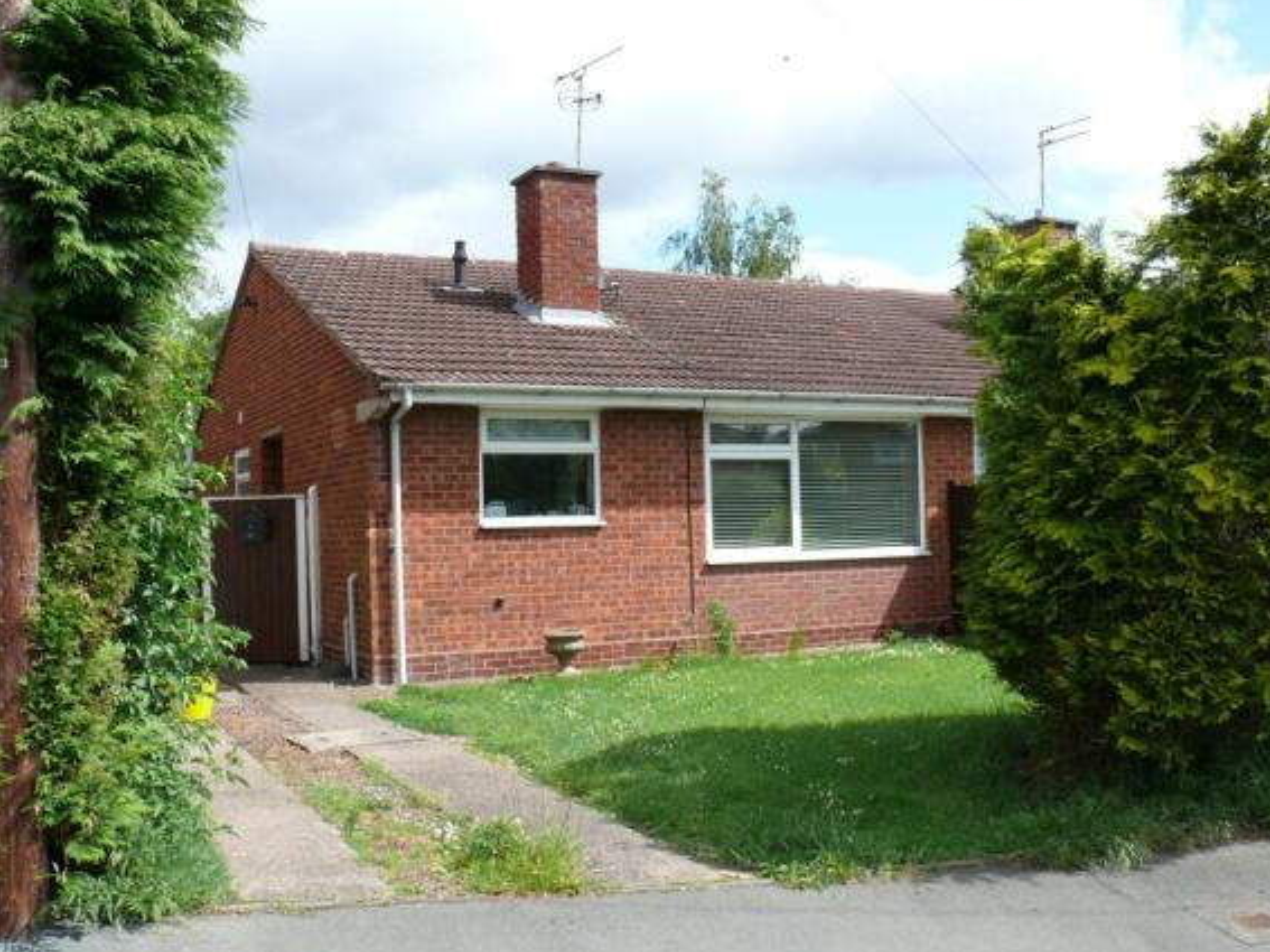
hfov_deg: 51.4
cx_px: 651
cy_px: 472
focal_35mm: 36
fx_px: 1320
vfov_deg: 39.6
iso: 100
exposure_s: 1/320
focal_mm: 7.4
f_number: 5.6
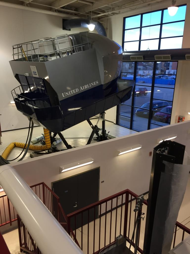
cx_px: 95
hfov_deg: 48.2
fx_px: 212
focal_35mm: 29
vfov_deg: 61.7
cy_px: 127
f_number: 2.2
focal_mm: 4.15
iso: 80
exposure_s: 1/30
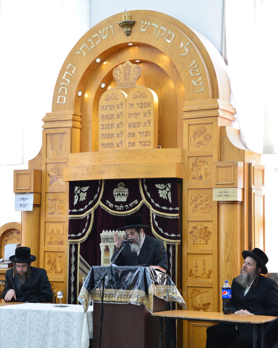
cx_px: 139
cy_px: 193
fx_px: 812
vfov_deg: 24.1
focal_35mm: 79
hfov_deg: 19.4
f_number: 5.6
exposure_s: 1/100
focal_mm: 70
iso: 1600
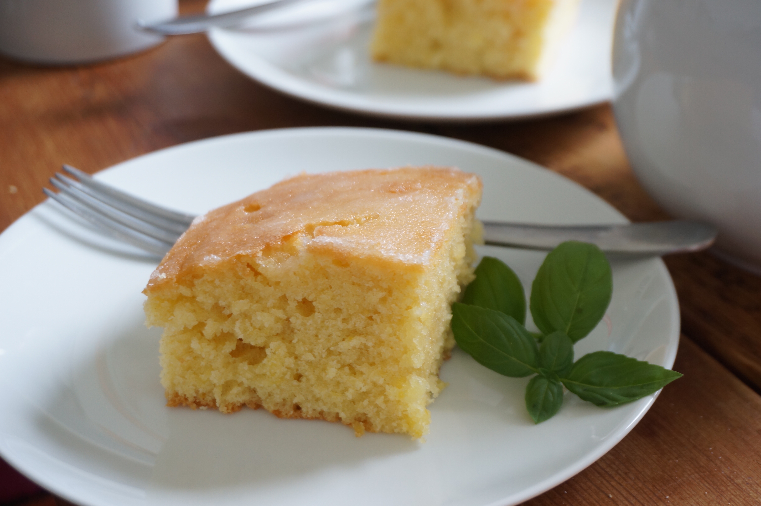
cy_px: 253
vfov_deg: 23.7
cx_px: 380
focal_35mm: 57
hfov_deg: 35.1
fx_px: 1204
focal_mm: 38
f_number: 5.6
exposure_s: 1/15
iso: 400
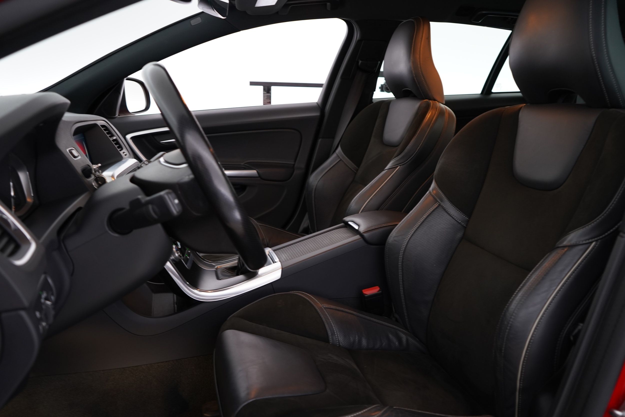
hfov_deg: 65.5
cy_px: 208
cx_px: 312
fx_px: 486
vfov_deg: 46.4
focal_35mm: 28
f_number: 4.5
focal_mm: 28
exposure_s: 1/10
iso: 1000
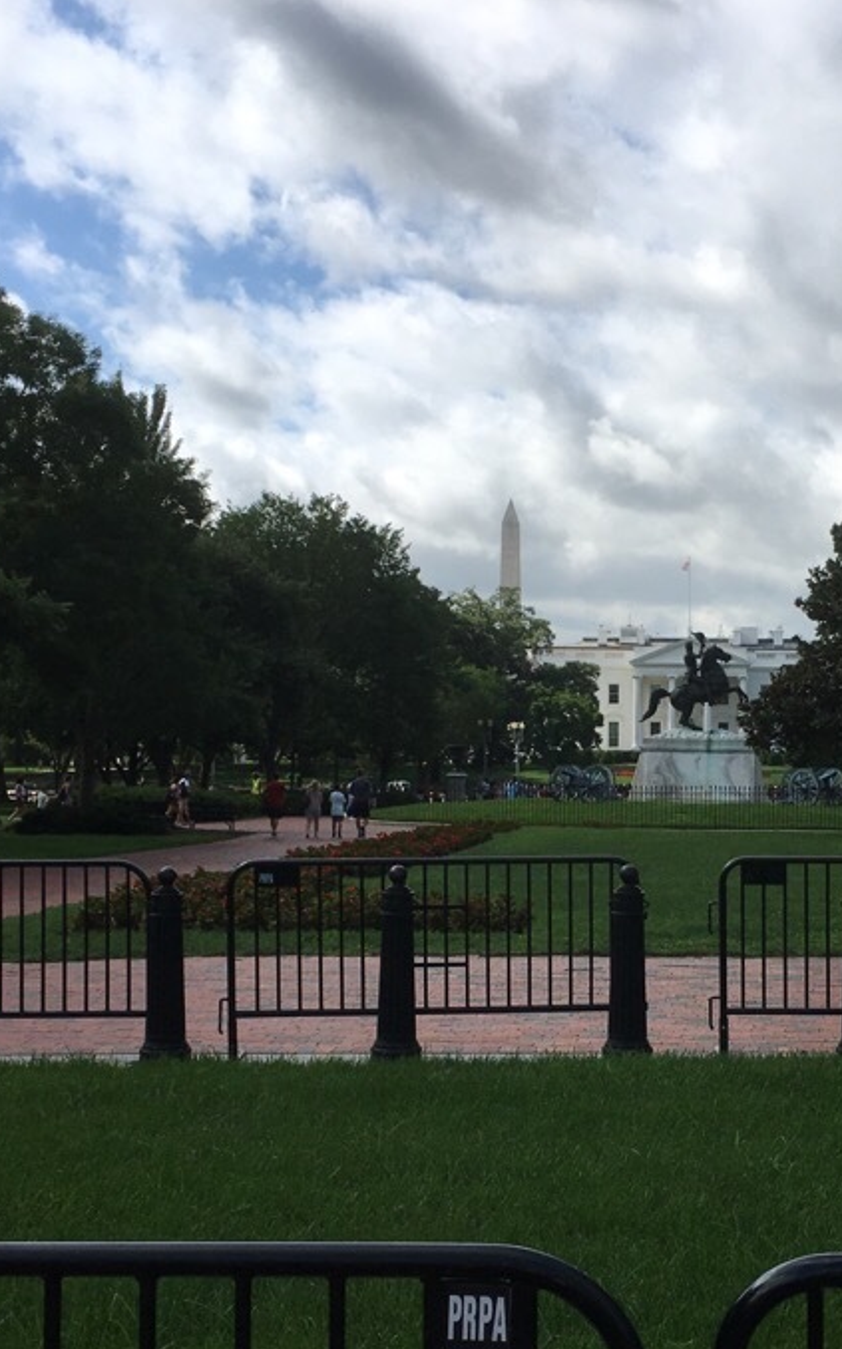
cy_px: 770
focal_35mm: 49
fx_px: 1801
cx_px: 635
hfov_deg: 26.0
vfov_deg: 41.0
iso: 25
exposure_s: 1/2198
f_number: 2.2
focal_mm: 4.15
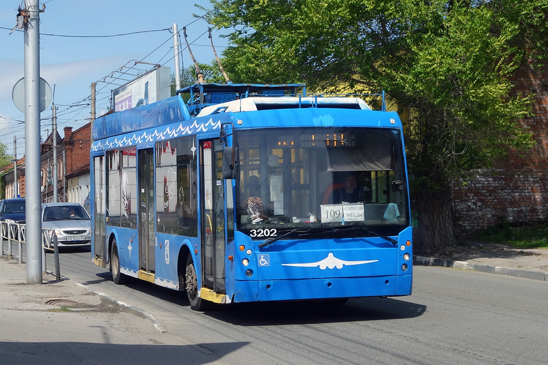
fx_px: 959
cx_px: 286
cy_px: 111
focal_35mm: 63
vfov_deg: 21.4
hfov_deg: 31.9
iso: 125
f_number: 6.3
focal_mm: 16.59
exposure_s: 1/500
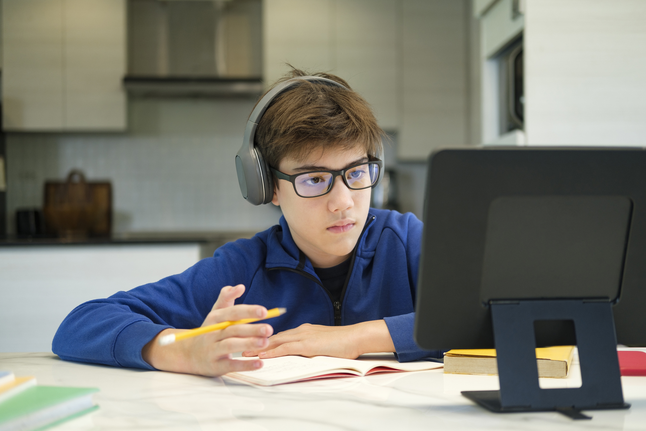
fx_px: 951
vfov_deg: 25.5
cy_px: 216
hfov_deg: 37.5
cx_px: 323
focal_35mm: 53
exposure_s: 1/100
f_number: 2
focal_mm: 35
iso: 250
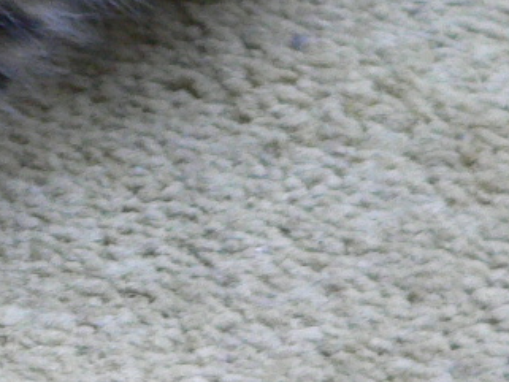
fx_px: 7443
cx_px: -159
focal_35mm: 506
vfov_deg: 2.9
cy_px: 49
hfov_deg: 3.9
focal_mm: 21.2
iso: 200
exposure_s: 1/50
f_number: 2.8
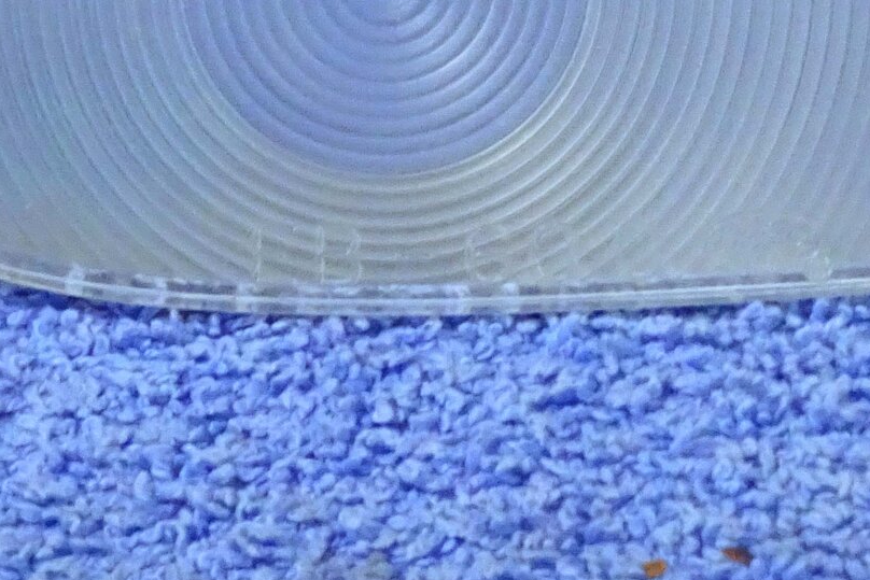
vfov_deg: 4.7
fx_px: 7009
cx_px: 736
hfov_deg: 7.1
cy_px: -224
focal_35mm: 290
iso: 800
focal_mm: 14.99
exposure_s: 1/20
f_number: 5
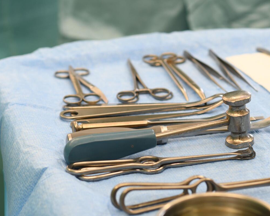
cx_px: 149
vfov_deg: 10.7
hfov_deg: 13.4
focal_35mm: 144
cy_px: 108
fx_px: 1151
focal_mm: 85
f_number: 4
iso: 250
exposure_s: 1/80
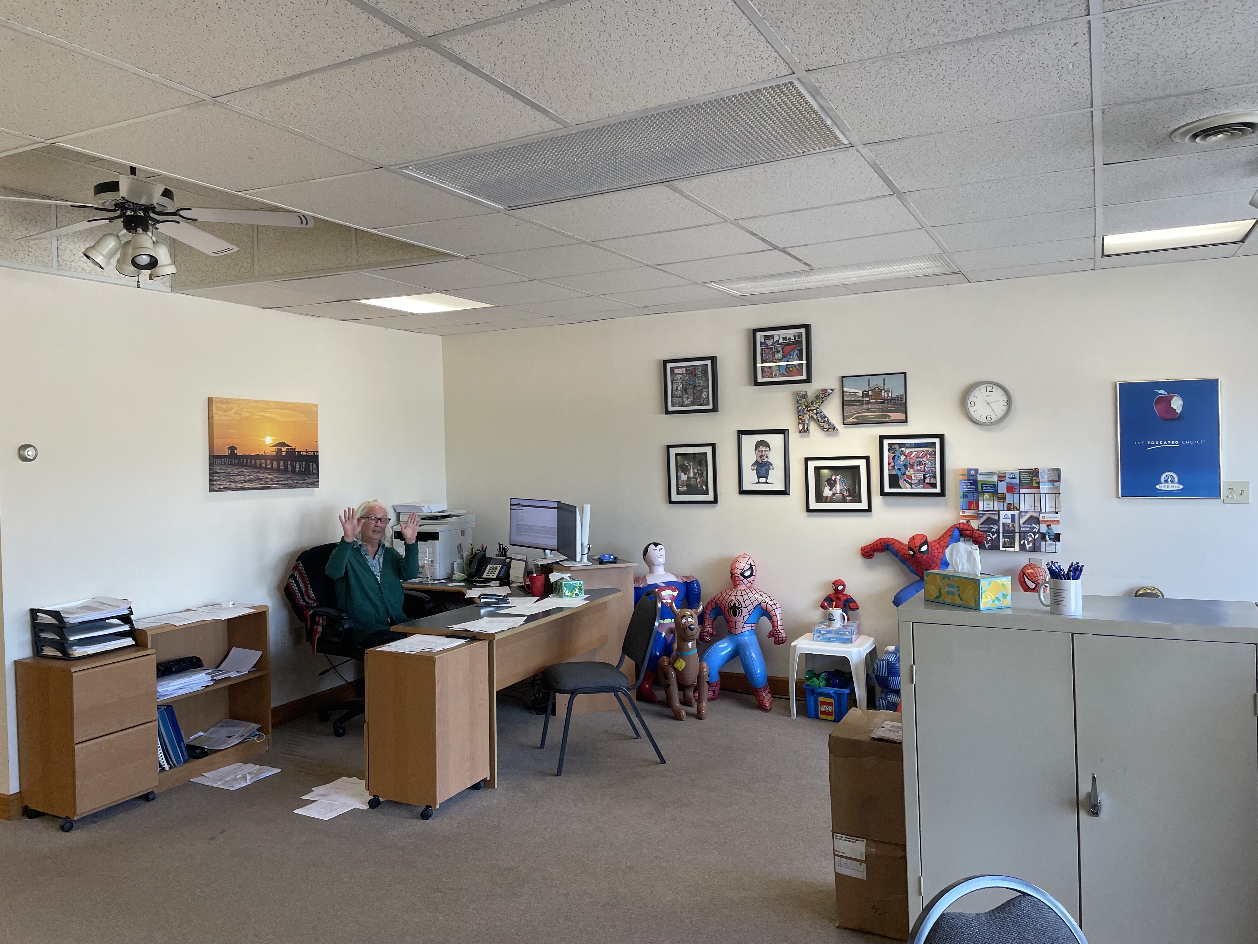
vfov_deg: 53.1
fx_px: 945
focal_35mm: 26
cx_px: 629
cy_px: 472
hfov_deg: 67.3
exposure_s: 1/120
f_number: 1.6
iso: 64
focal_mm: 4.2
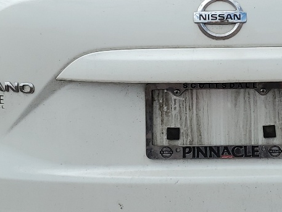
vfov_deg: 16.2
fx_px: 742
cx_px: 226
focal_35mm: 91
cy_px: 63
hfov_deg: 21.3
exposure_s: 1/5000
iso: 50
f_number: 1.5
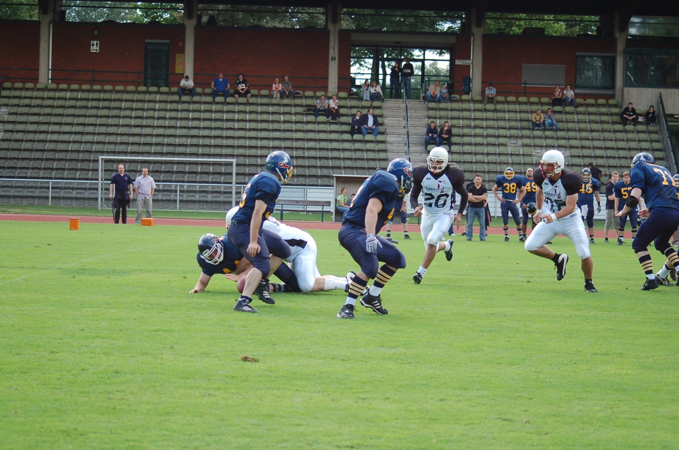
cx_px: 340
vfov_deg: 13.0
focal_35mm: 105
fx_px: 1977
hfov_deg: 19.5
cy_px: 225
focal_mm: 70
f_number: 4
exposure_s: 1/800
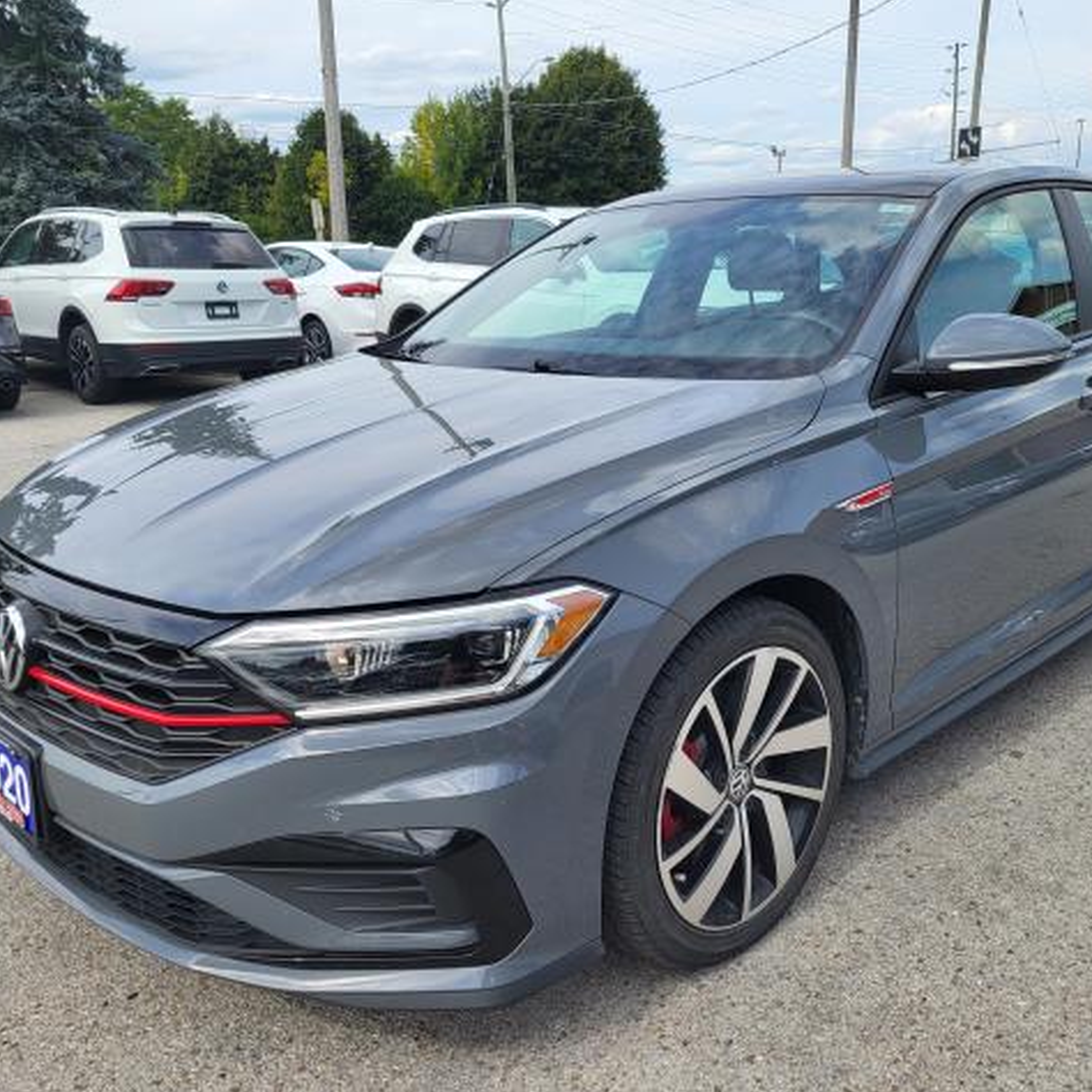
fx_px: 1106
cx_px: 601
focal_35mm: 31
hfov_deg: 52.4
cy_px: 546
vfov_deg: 52.5
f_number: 1.8
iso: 40
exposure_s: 1/1538
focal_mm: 5.4
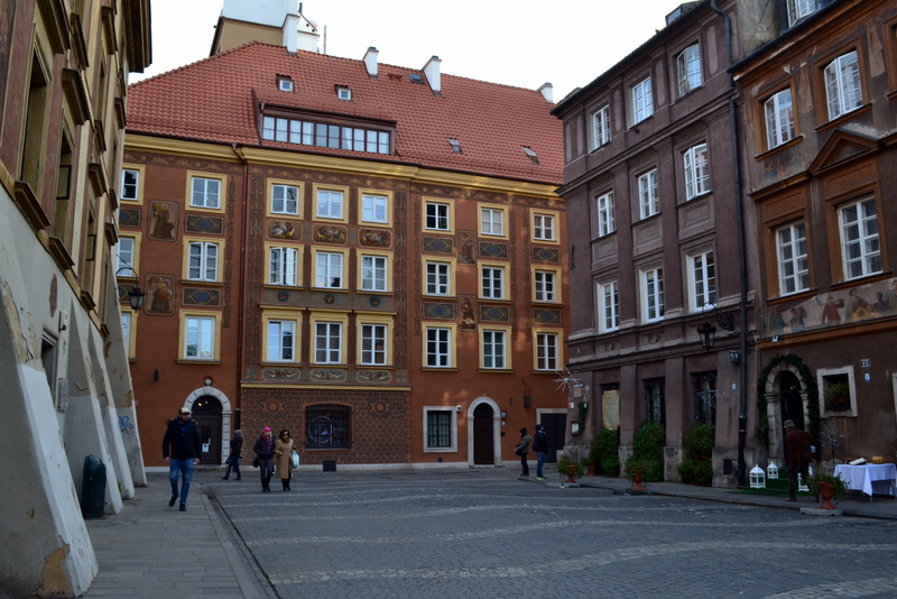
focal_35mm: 33
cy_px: 300
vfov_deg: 40.0
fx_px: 823
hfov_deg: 57.2
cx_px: 448
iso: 400
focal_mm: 22
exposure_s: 1/160
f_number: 9
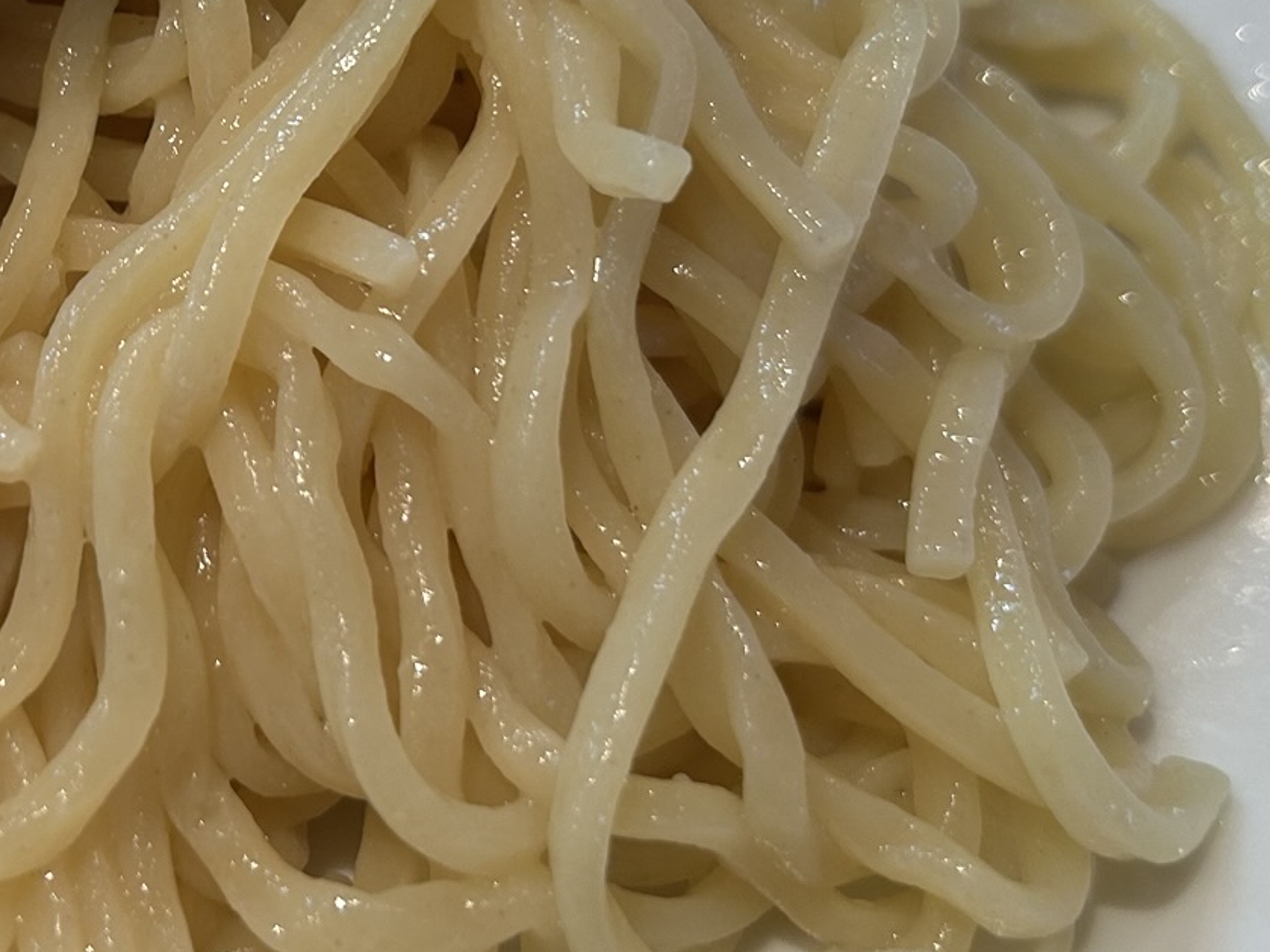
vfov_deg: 23.4
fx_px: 2274
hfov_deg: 29.8
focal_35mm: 62
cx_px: 120
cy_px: 218
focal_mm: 5.7
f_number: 1.5
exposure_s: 1/50
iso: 64
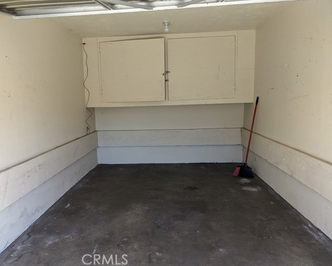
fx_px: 285
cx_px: 151
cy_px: 130
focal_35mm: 29
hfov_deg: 60.4
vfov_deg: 49.9
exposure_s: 1/189
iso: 55
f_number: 1.73
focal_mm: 4.38
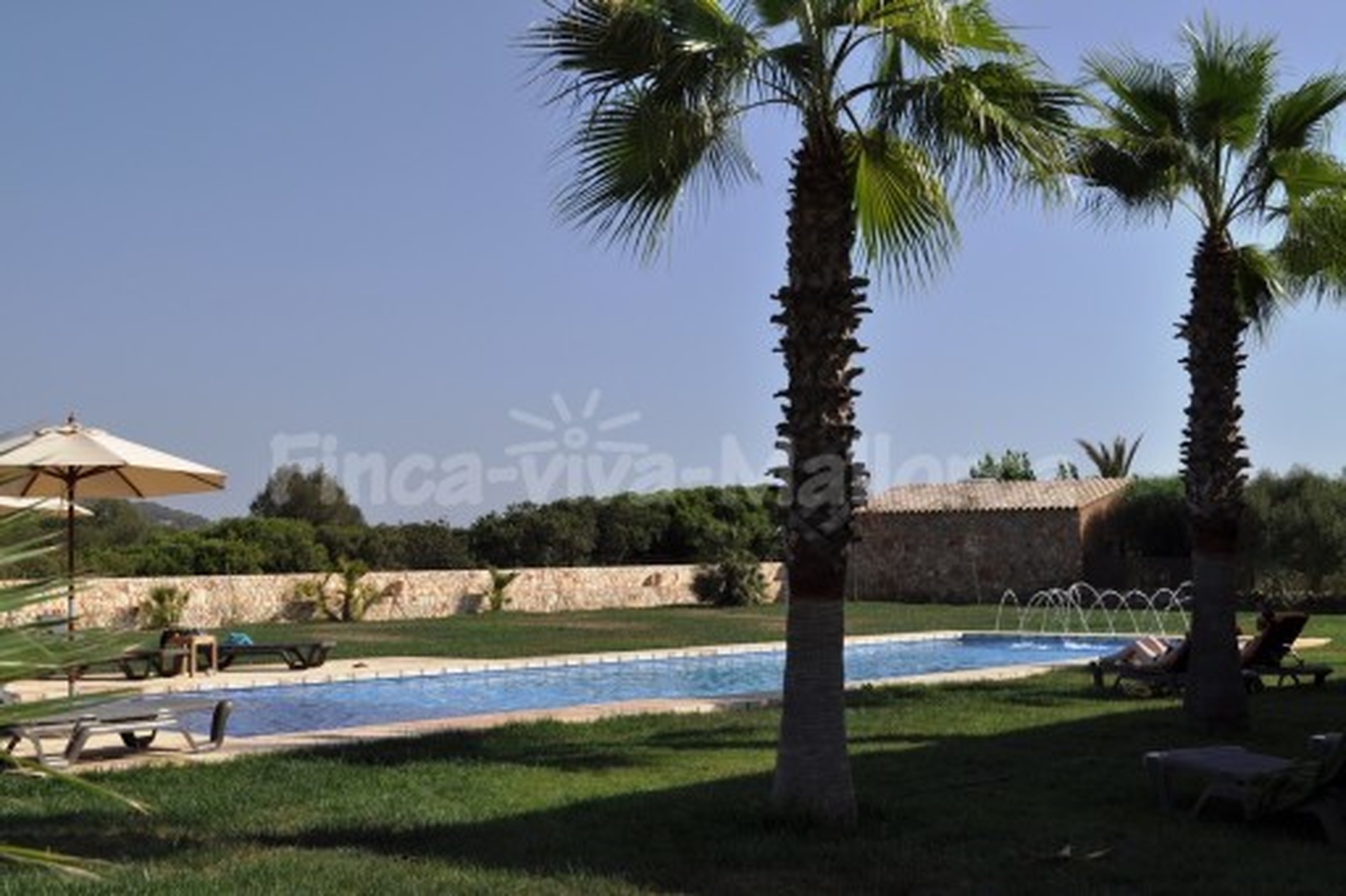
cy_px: 448
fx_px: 1794
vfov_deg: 28.1
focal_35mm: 48
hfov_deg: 41.1
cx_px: 673
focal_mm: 32
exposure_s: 1/1000
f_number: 8
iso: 200
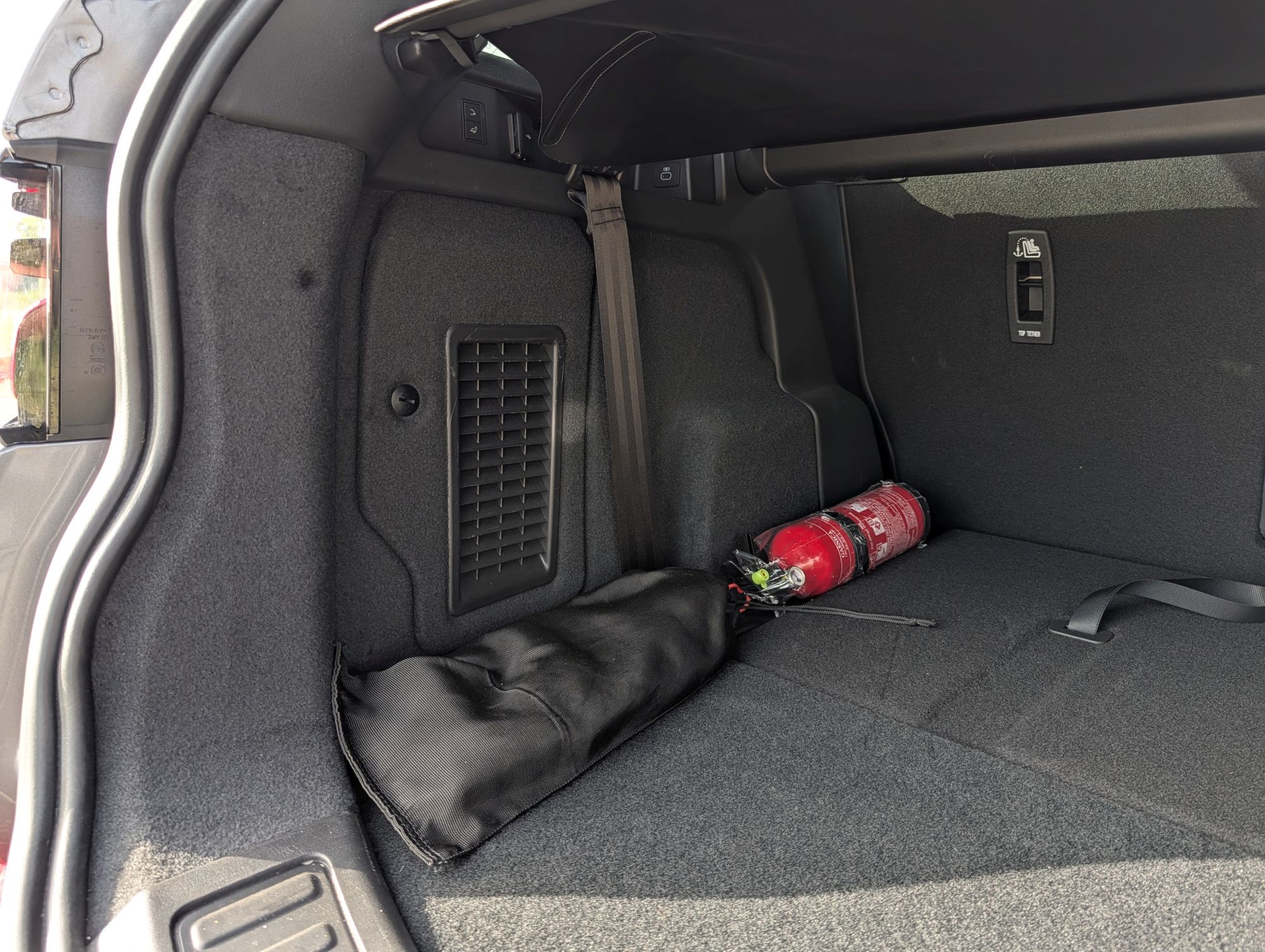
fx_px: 878
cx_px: 632
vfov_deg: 56.9
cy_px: 476
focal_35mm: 24
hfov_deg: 71.5
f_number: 1.68
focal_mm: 6.9
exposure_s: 1/125
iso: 47
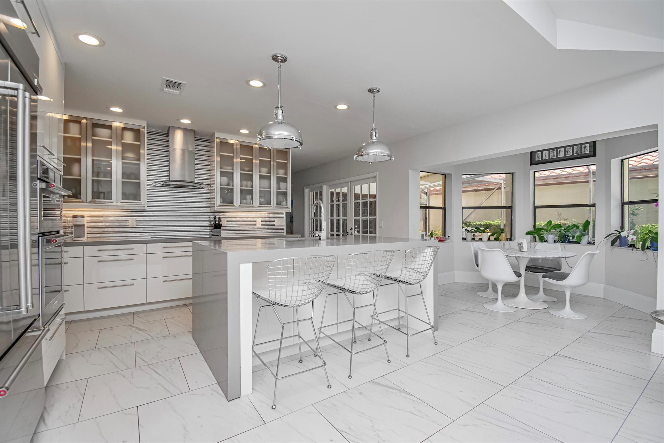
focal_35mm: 15
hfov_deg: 100.4
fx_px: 277
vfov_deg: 77.3
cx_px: 332
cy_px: 222
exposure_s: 1/125
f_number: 5.6
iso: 560
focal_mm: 10
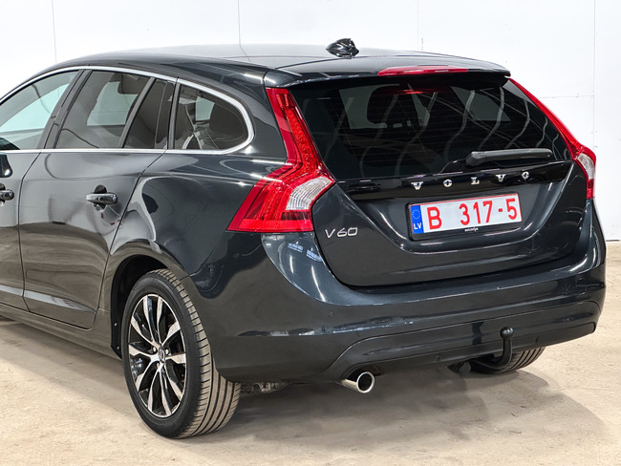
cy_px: 233
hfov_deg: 25.3
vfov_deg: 19.2
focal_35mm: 77
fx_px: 1382
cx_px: 310
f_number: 2.8
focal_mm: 9
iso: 800
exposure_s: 1/35
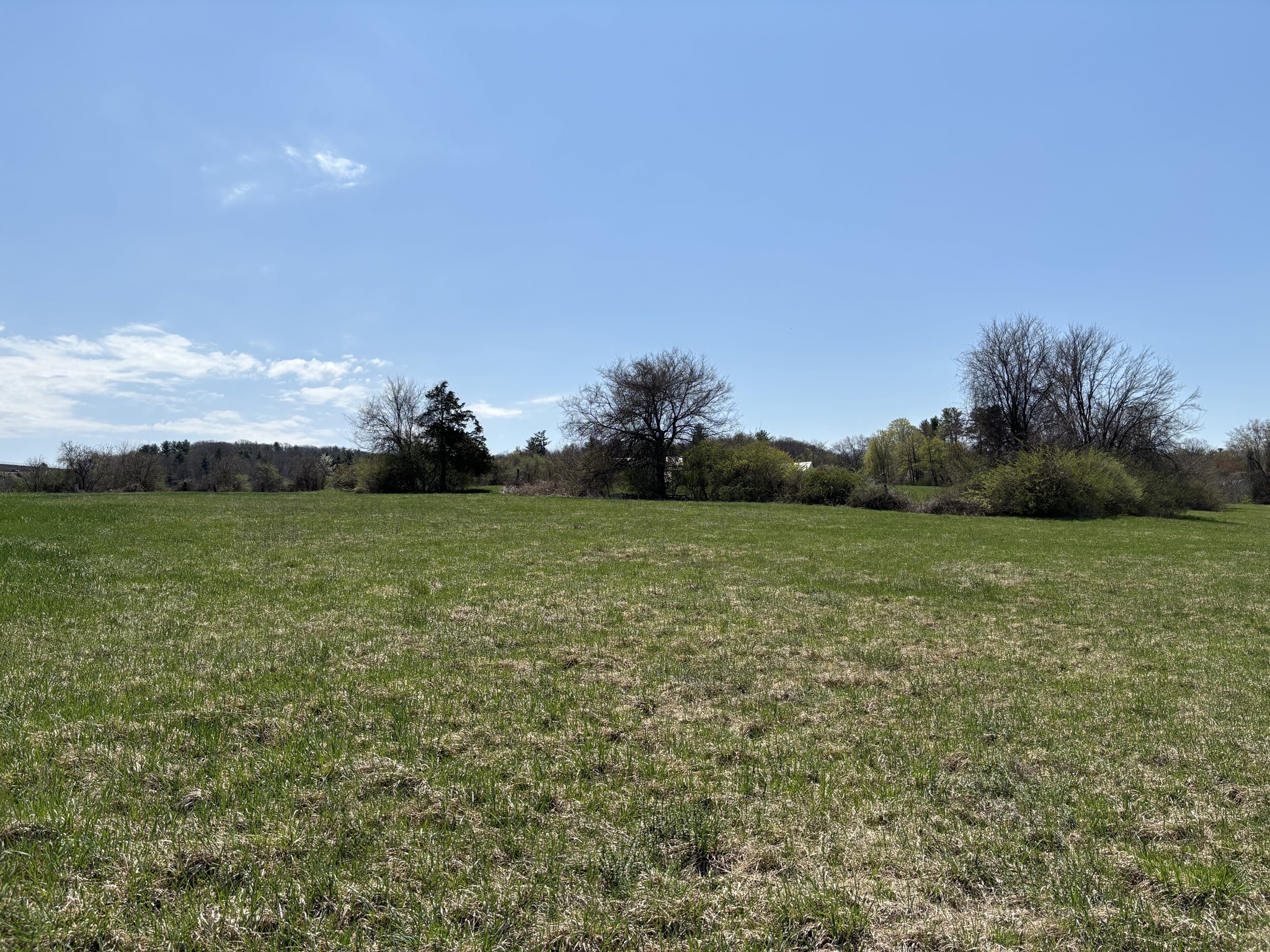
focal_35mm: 26
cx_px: 635
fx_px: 954
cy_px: 476
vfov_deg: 53.1
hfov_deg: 67.3
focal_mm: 5.96
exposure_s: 1/5952
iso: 50
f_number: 1.6
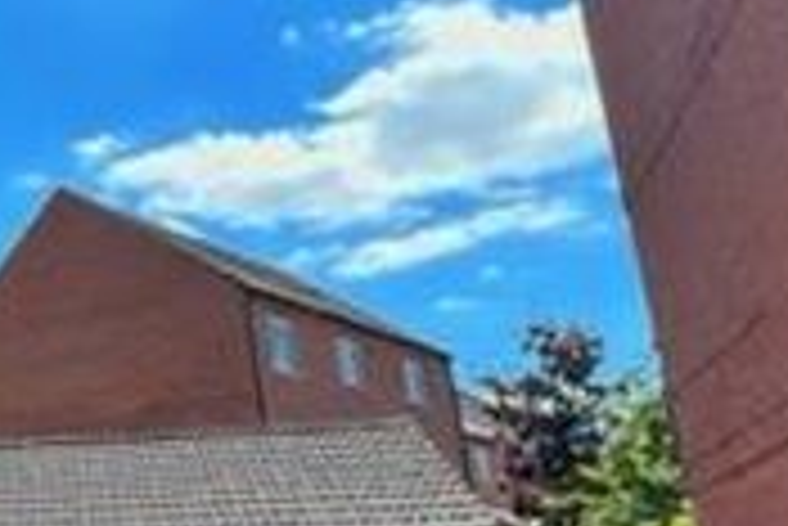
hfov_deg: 26.9
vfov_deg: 25.1
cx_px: -378
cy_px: 312
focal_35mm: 54
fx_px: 1183
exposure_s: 1/821
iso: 32
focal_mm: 1.57
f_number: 1.8
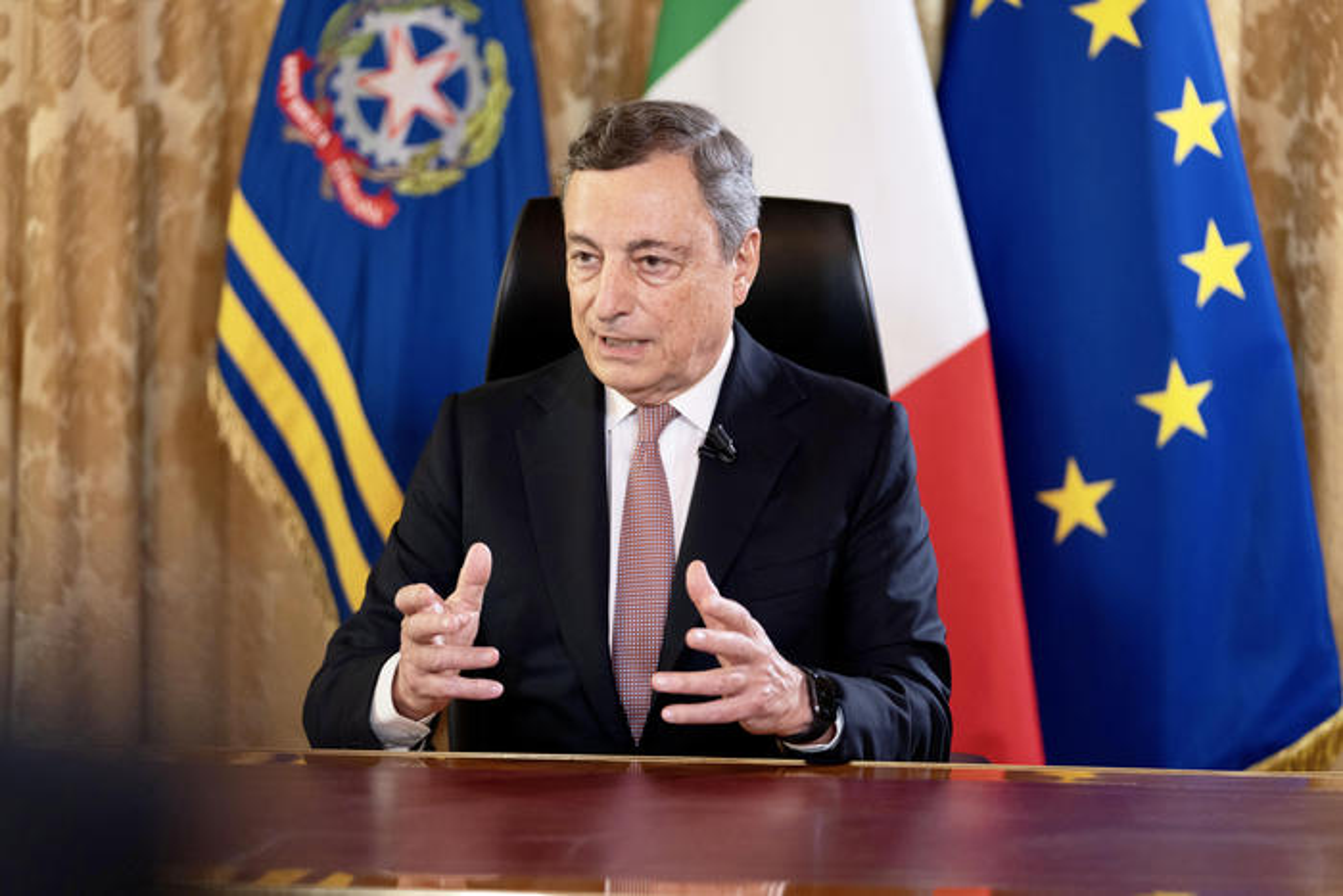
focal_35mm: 122
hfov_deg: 16.8
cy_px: 448
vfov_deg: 11.2
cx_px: 672
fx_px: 4552
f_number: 2.8
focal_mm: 122
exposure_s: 1/250
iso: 2000
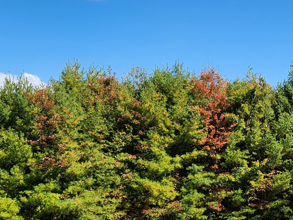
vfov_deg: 25.6
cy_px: 180
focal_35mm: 56
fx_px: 474
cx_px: 303
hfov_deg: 31.4
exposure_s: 1/1311
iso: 20
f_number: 1.8
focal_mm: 5.4
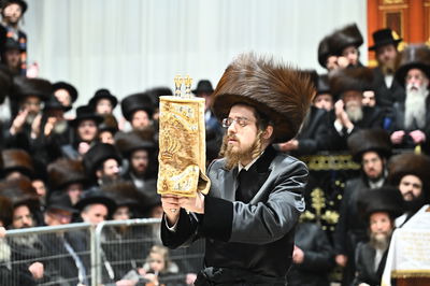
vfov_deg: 10.5
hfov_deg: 15.8
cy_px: 143
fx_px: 1551
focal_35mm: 130
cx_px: 215
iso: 2500
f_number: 5
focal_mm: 130
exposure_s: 1/160
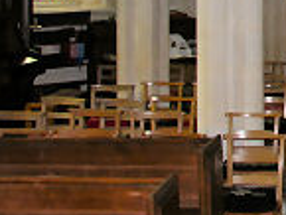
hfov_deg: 16.6
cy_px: -50
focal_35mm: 111
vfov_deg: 13.0
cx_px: 387
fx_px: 918
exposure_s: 1/60.1
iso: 107
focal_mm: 8.9
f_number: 2.8
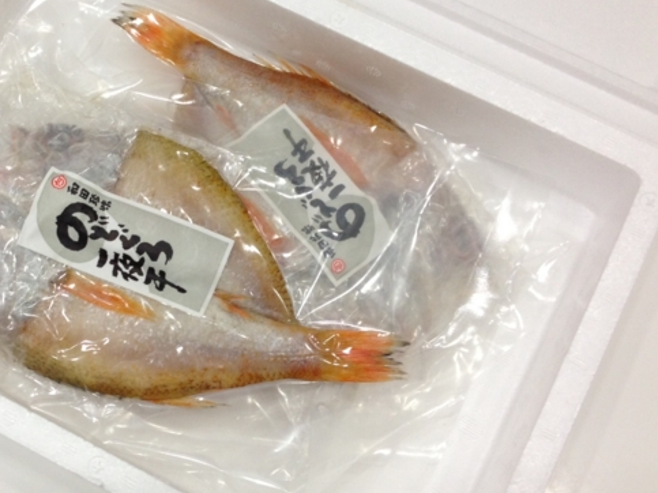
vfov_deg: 25.2
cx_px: 208
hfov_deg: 32.9
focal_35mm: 58
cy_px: 264
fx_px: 1102
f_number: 2.4
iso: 100
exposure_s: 1/20
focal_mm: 4.28
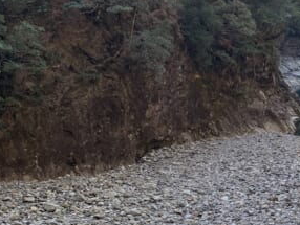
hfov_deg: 19.3
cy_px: 123
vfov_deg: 15.9
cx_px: 398
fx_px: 807
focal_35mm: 93
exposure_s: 1/146
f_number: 1.8
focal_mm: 4.25
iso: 25
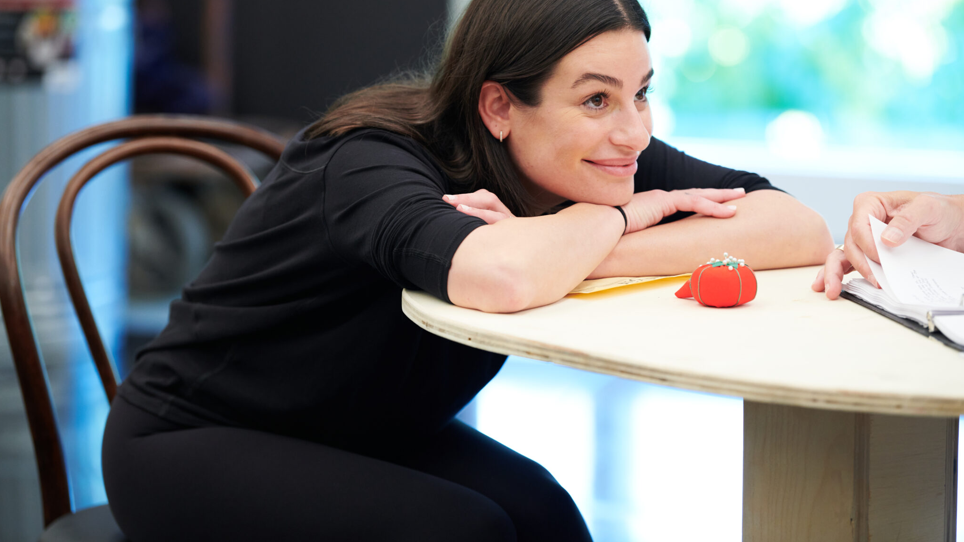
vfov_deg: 7.0
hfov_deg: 12.4
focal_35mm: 174
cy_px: 219
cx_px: 479
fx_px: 4447
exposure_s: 1/125
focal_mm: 165
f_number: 3.5
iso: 1000
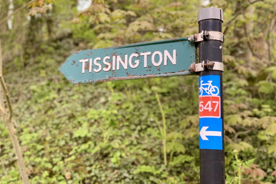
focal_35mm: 55
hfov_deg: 36.3
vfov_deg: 24.6
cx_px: 137
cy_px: 86
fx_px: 422
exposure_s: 1/122
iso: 64
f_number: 2.4
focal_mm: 6
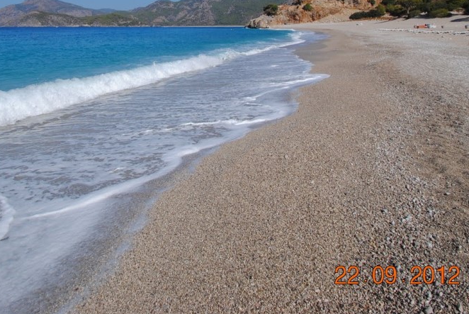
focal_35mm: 26
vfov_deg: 45.9
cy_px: 44
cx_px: 207
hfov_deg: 69.1
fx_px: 339
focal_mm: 10
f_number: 10
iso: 100
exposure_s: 1/400
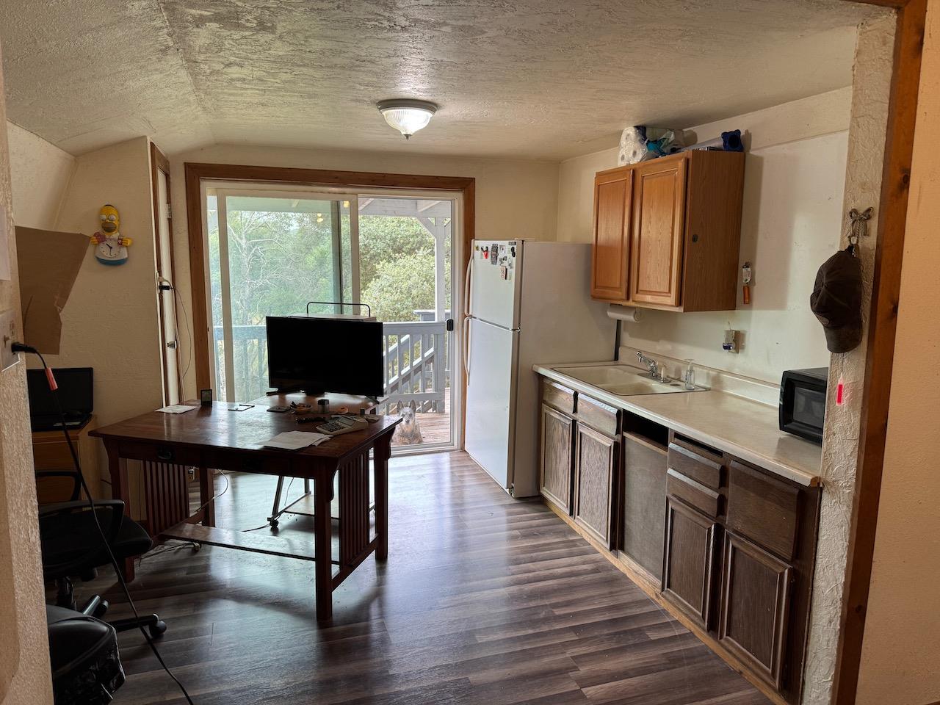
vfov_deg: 56.8
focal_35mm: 24
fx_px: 652
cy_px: 352
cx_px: 470
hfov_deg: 71.6
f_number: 1.78
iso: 125
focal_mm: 6.76
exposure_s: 1/120
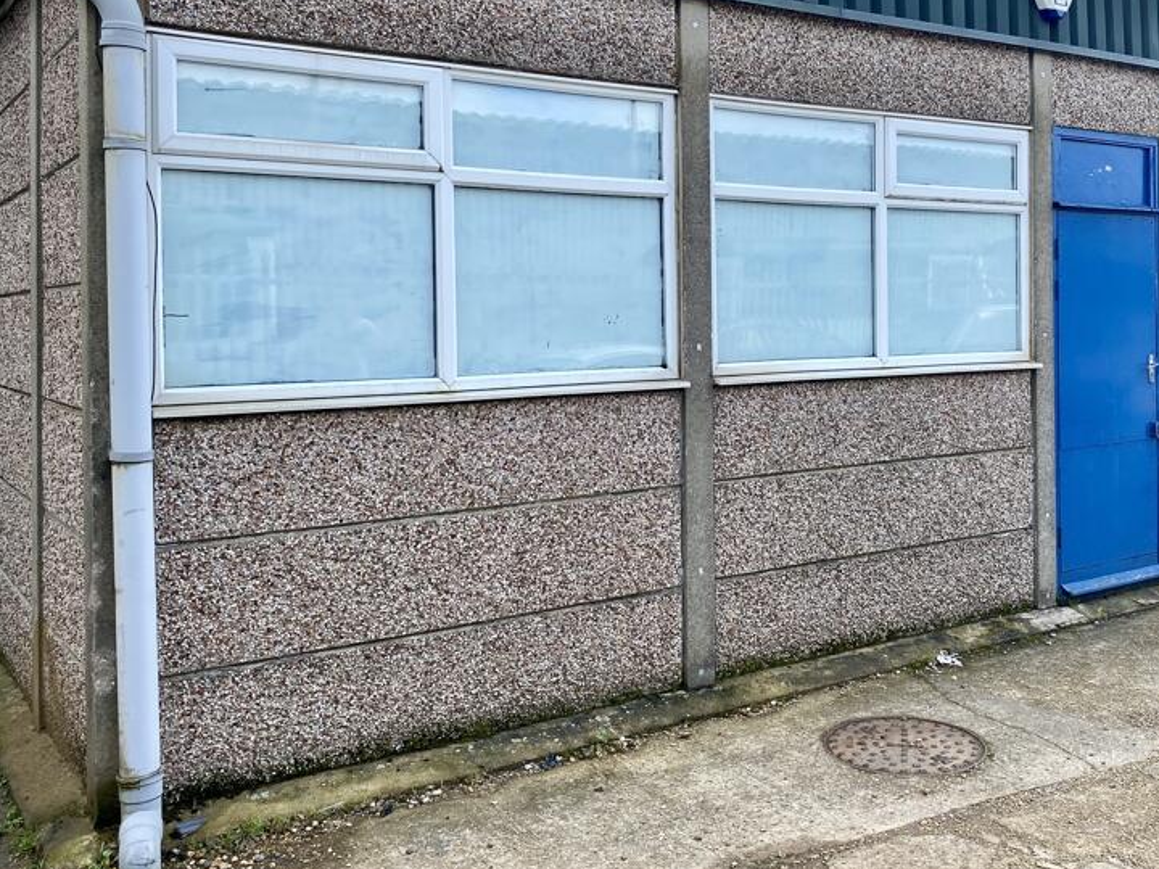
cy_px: 301
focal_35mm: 37
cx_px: 720
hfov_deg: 49.7
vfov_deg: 38.3
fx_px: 1239
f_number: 1.8
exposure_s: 1/799
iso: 32
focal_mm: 4.25
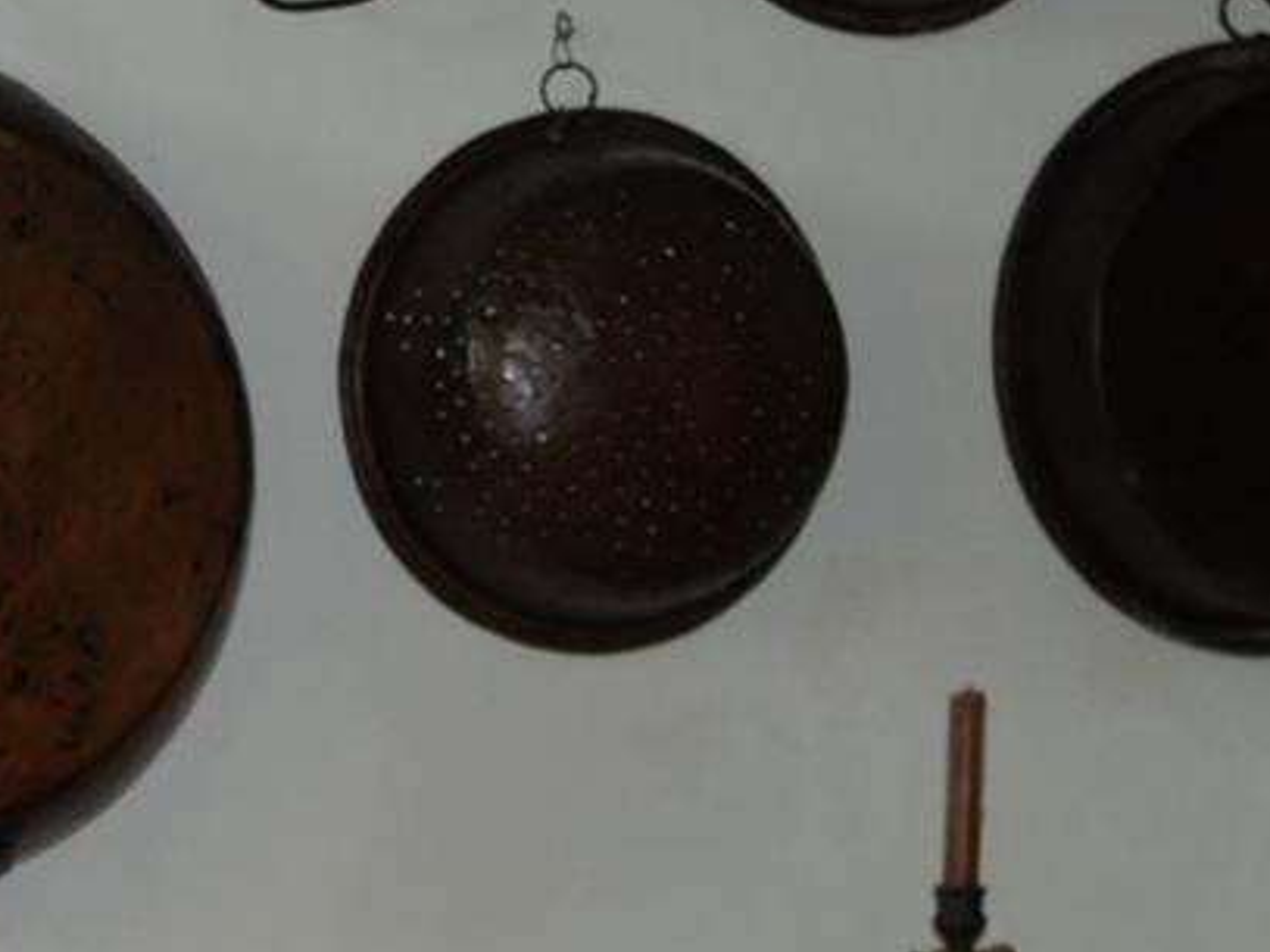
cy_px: -165
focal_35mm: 159
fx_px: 5832
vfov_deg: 9.2
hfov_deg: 12.4
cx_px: 271
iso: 200
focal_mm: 28
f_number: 3.5
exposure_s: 1/60
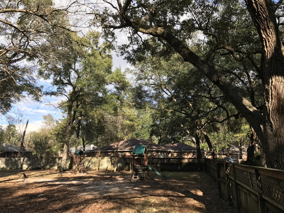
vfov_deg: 49.7
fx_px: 230
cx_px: 142
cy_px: 106
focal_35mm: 28
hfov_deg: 63.4
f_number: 1.8
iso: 20
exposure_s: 1/778
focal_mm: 3.99
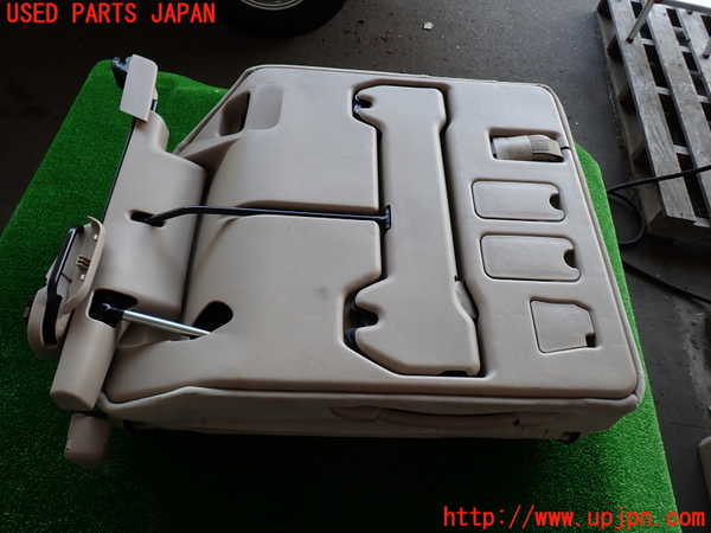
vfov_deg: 54.9
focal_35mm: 25
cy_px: 266
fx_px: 513
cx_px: 356
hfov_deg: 69.4
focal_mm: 4.5
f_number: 2.8
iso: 100
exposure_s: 1/80
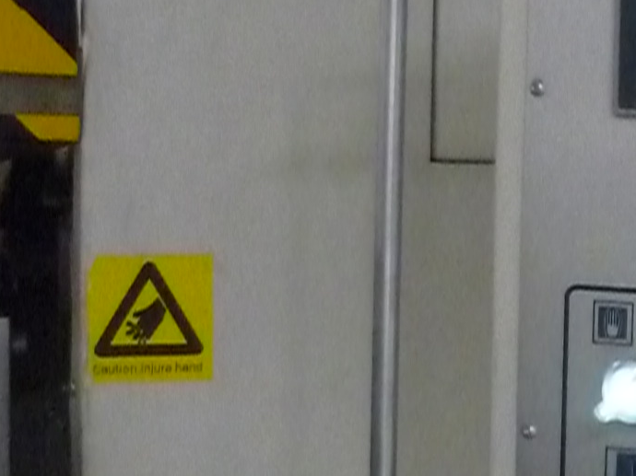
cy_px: 248
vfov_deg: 15.1
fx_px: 1800
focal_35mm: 98
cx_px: 791
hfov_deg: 18.8
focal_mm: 5.5
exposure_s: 1/60
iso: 1600
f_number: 2.8
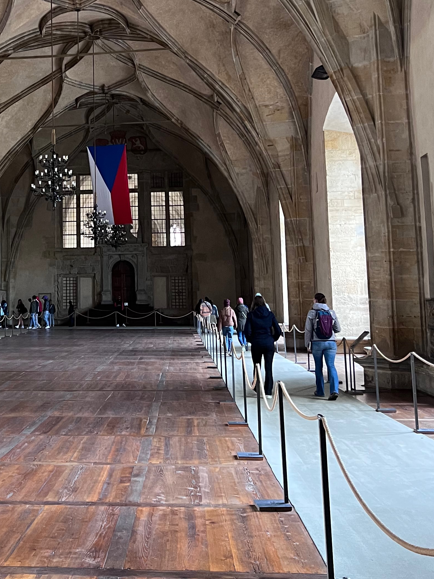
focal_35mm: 50
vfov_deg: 37.7
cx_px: 79
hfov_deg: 28.4
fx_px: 836
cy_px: 181
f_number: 1.5
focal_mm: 5.7
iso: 320
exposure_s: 1/60
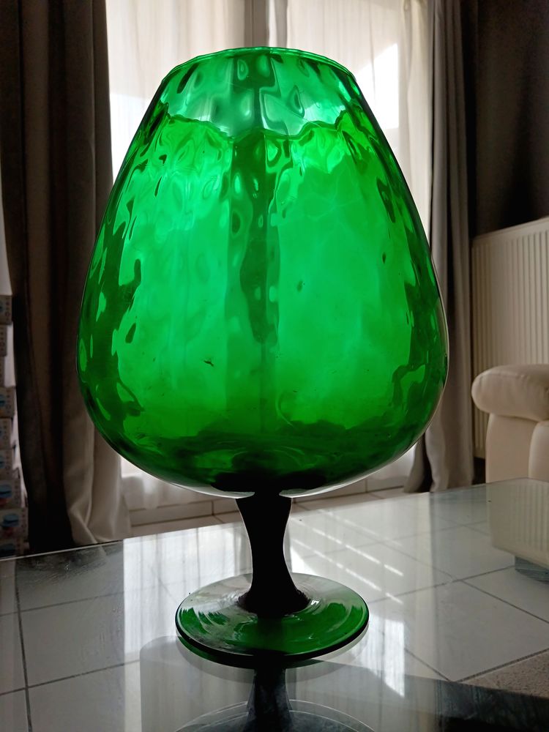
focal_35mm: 27
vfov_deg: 65.3
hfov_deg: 51.4
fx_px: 571
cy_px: 366
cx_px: 274
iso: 236
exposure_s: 1/100
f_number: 1.9
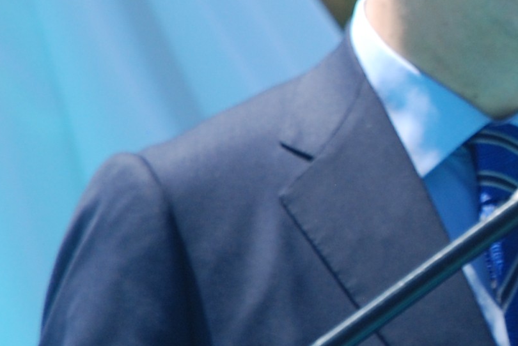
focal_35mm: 968
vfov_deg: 1.4
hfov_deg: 2.1
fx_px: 13949
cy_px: 169
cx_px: 641
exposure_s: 1/320
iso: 200
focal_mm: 135
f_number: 5.6
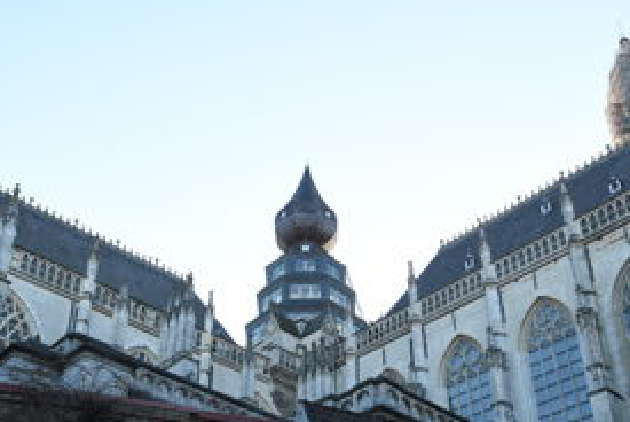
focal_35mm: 48
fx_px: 841
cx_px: 318
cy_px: 295
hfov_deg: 41.1
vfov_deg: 27.9
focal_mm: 22
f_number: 5
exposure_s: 1/60
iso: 100
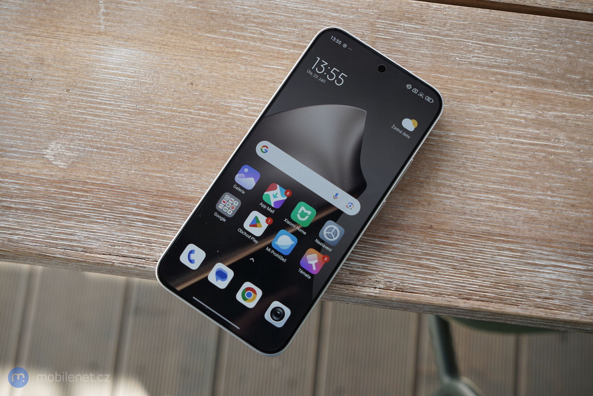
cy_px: 198
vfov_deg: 26.5
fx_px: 840
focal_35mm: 51
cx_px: 296
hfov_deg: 38.9
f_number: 5.6
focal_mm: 51
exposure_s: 1/125
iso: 200
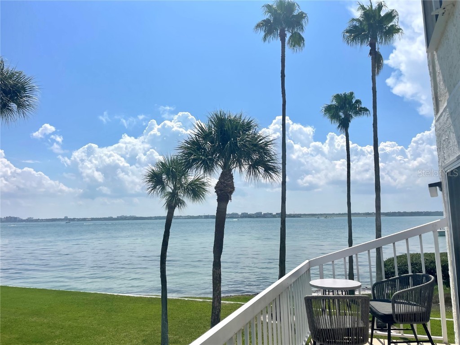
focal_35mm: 26
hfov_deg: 67.3
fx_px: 346
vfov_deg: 53.1
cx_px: 230
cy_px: 172
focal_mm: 4.2
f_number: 1.6
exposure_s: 1/10753
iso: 32
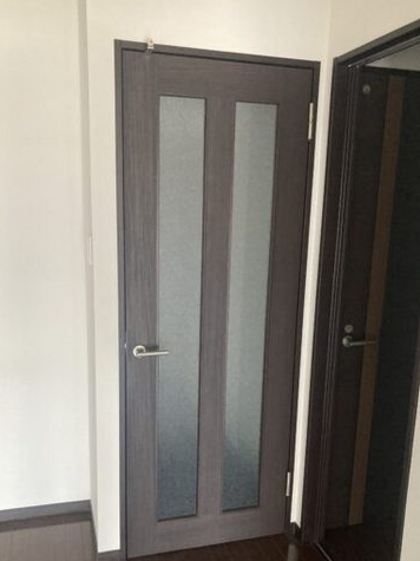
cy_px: 327
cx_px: 205
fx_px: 534
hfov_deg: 42.9
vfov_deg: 55.1
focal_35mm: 33
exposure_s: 1/60
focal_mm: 3.99
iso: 320
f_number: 1.8
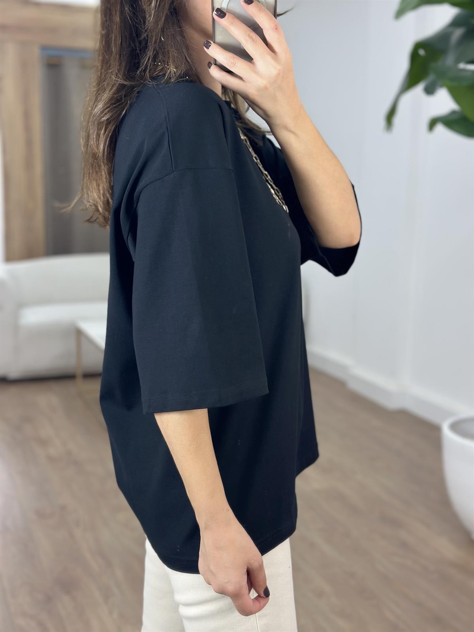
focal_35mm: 48
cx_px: 237
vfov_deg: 39.7
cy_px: 316
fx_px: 876
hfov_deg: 30.3
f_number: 1.78
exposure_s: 1/100
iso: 80
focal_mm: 6.86
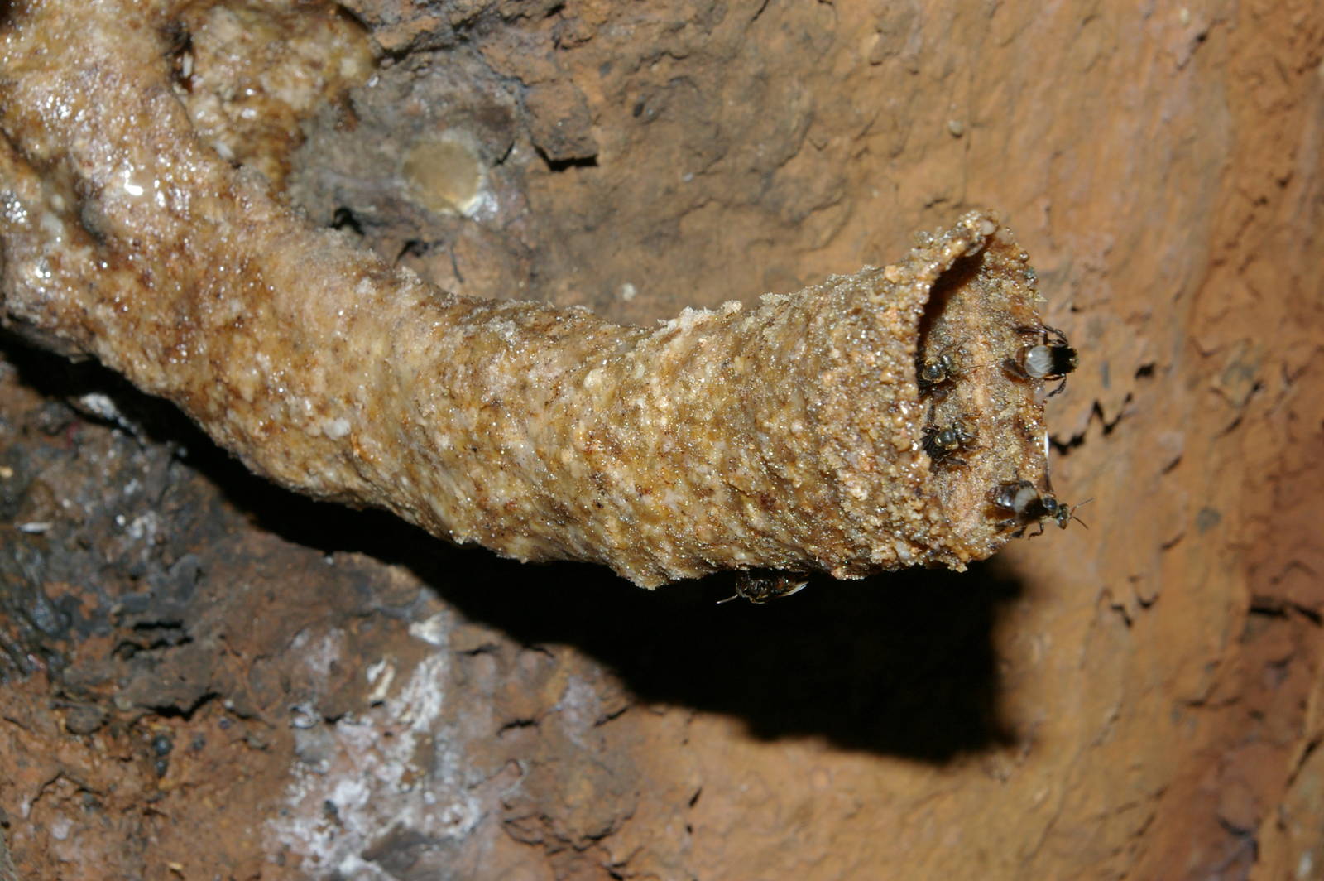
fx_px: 2370
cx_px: 662
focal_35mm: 64
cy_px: 440
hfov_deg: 31.2
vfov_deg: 21.0
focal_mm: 43
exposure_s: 1/60
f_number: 16
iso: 400
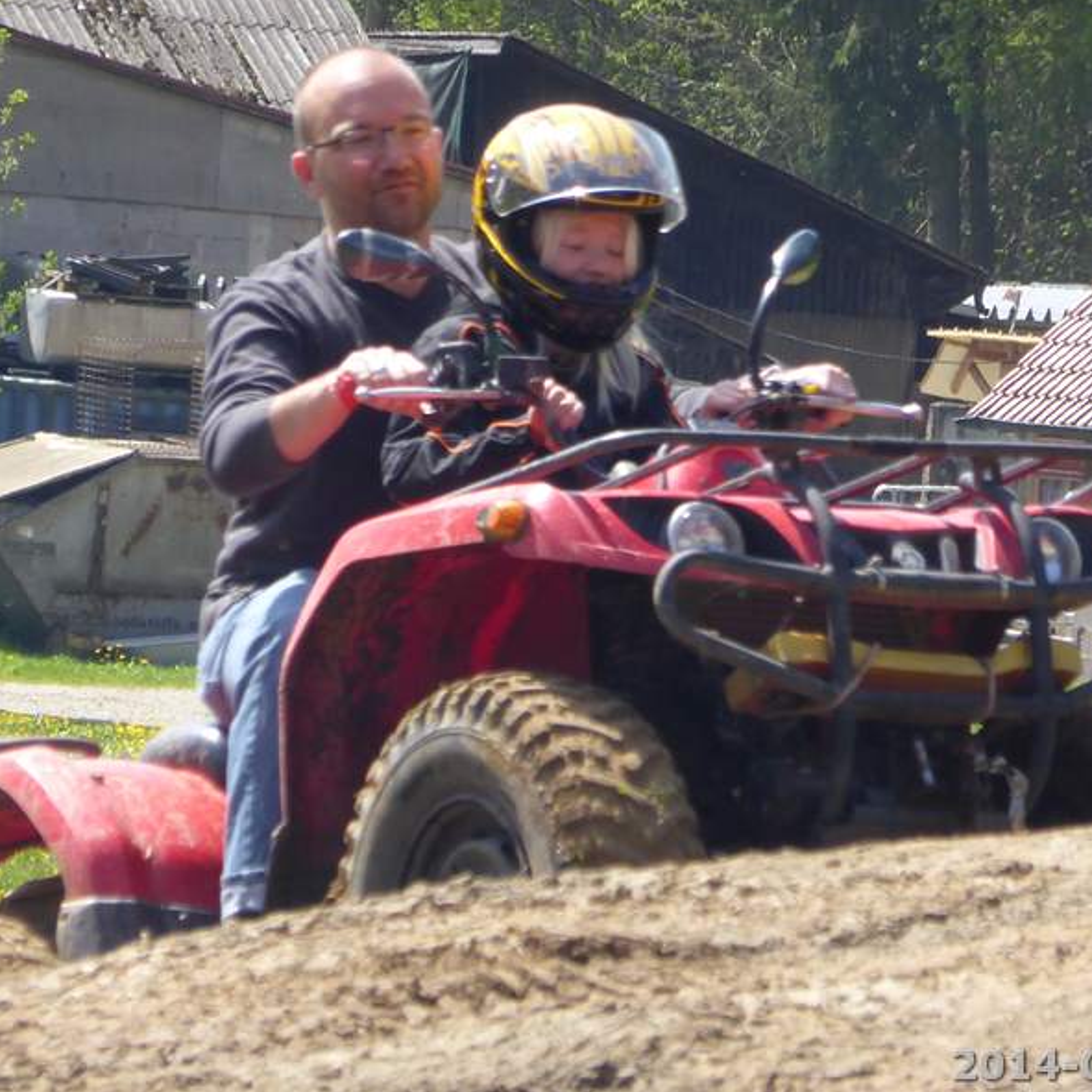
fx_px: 19665
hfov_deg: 3.2
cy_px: 495
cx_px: 562
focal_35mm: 551
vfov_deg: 3.2
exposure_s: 1/400
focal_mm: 68.9
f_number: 5.9
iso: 250
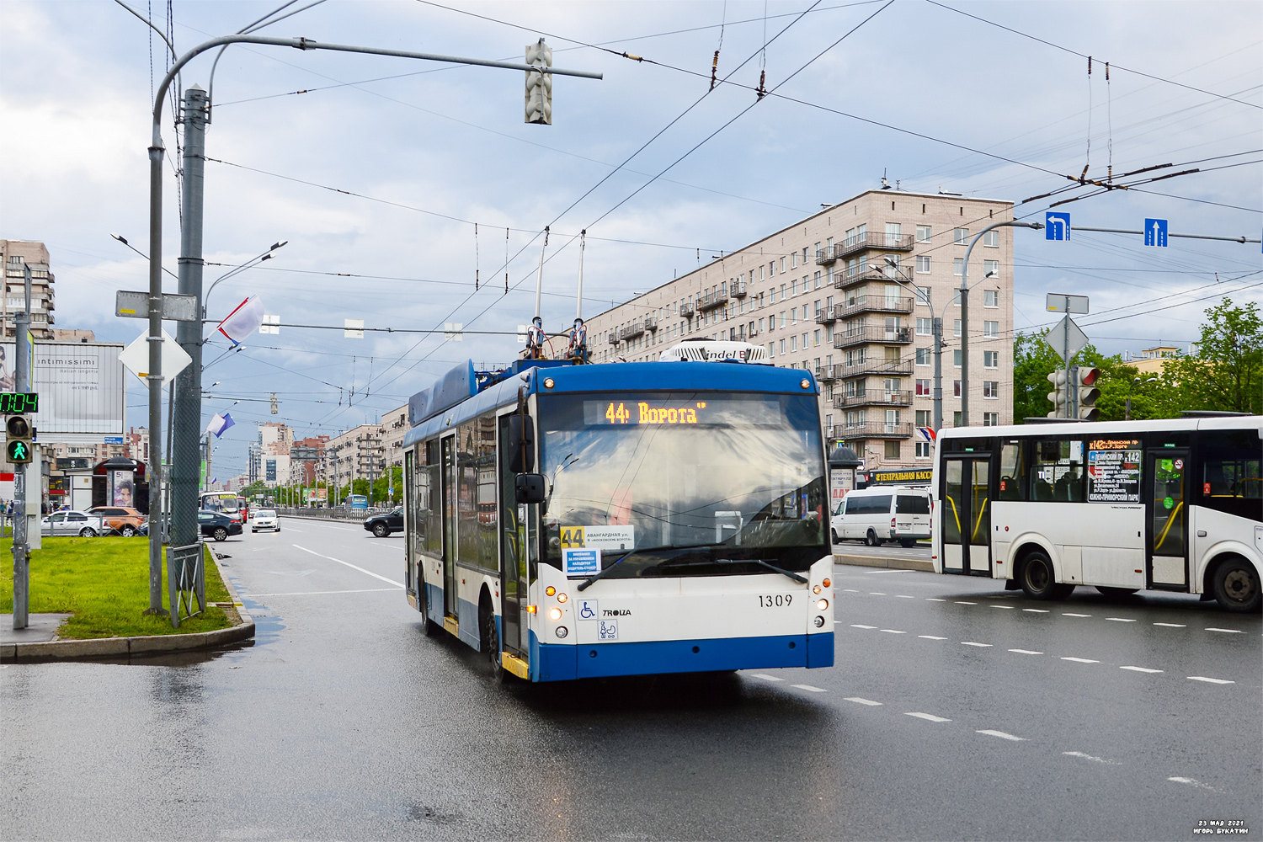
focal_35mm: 36
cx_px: 632
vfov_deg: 36.9
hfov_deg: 53.1
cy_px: 421
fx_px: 1263
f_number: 5.6
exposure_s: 1/320
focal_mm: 24
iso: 200
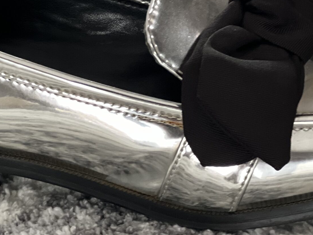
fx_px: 1619
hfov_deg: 11.0
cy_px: 38
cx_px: 161
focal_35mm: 179
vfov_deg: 8.3
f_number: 2.8
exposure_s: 1/20
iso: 500
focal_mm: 9
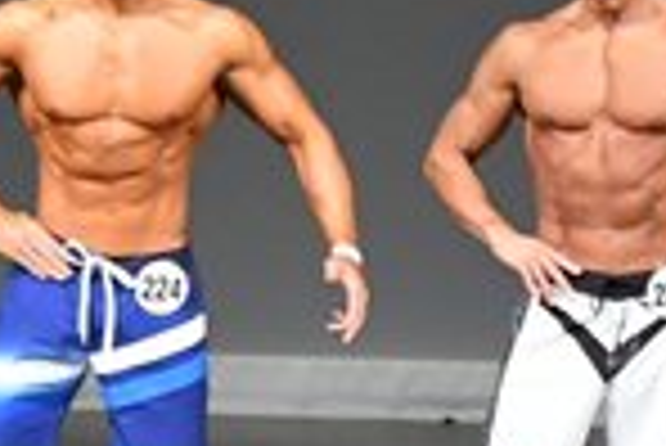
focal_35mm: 785
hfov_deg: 2.6
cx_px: 1073
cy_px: 153
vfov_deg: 1.8
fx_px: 14536
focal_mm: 100
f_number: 5.6
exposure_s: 1/400
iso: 5000
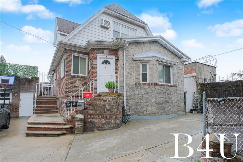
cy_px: 81
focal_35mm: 19
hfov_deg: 86.9
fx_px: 128
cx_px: 122
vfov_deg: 64.5
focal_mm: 12.6
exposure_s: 1/60
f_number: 10
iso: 500
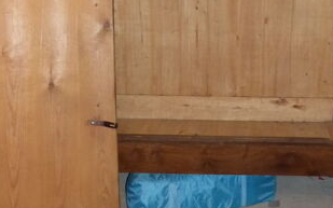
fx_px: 517
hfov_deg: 35.2
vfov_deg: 21.7
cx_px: 235
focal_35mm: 57
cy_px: -11
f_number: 2.8
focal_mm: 4.5
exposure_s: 1/20
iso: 400
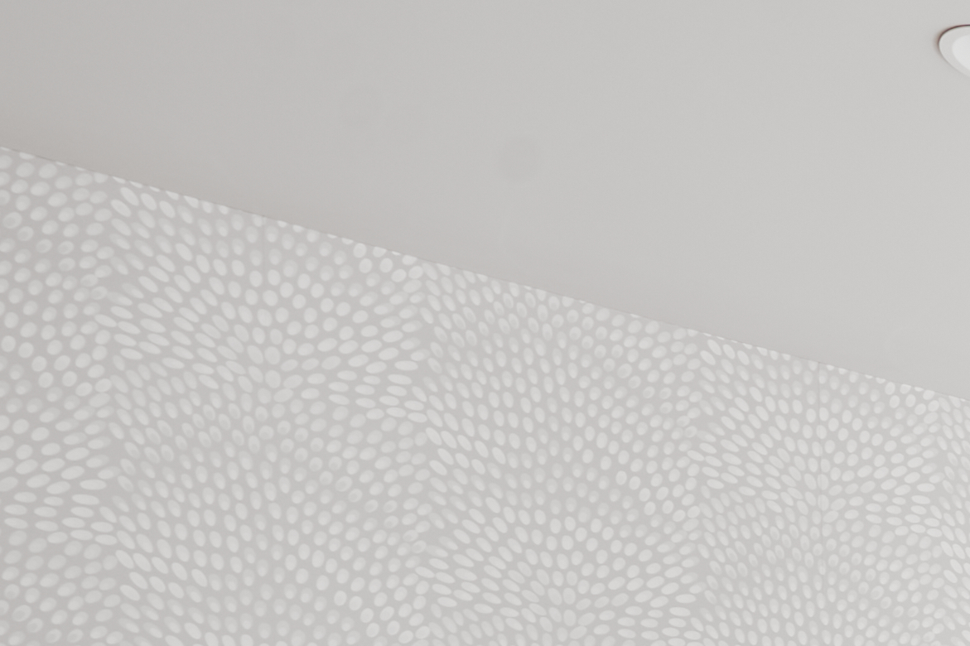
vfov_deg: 13.2
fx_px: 2209
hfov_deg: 15.2
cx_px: 2285
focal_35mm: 82
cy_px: 1463
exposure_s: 1/1.25
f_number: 9
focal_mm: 16
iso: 100
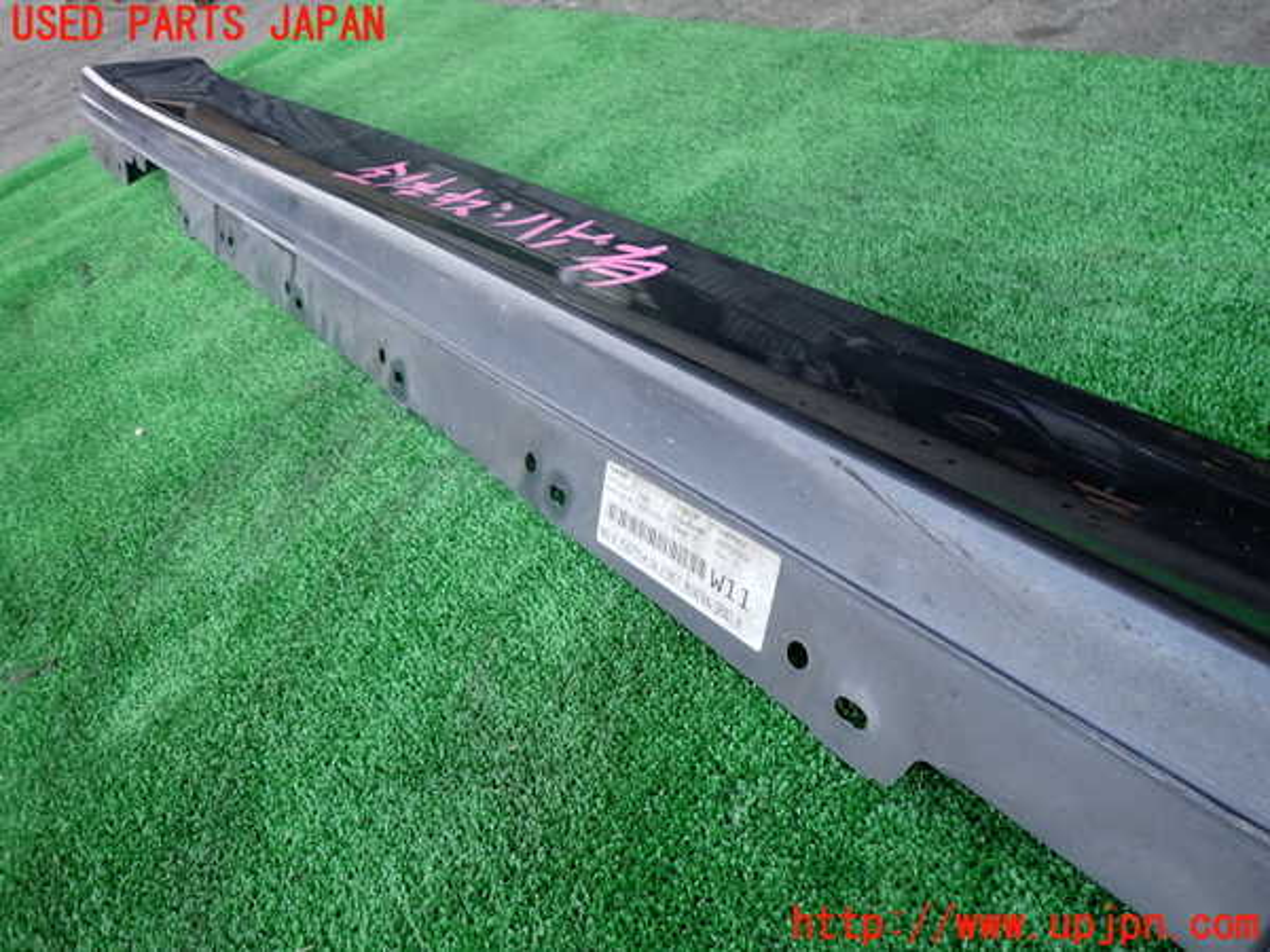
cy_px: 476
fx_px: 917
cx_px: 635
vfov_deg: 54.9
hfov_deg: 69.4
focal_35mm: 25
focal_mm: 4.5
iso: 200
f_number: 2
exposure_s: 1/125
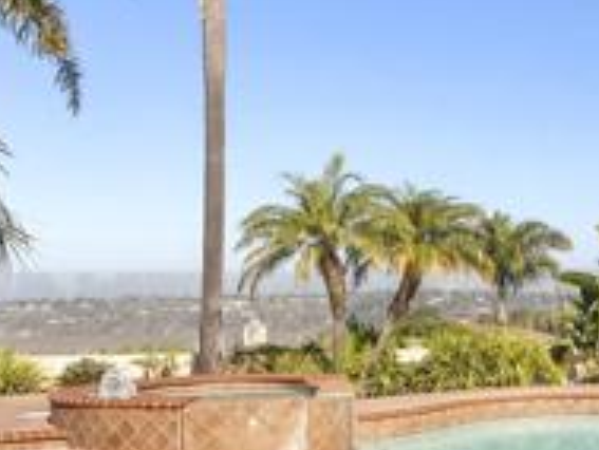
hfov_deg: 34.1
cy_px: 315
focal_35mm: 52
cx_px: 574
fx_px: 900
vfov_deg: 27.8
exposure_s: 1/640
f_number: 8
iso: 500
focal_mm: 16
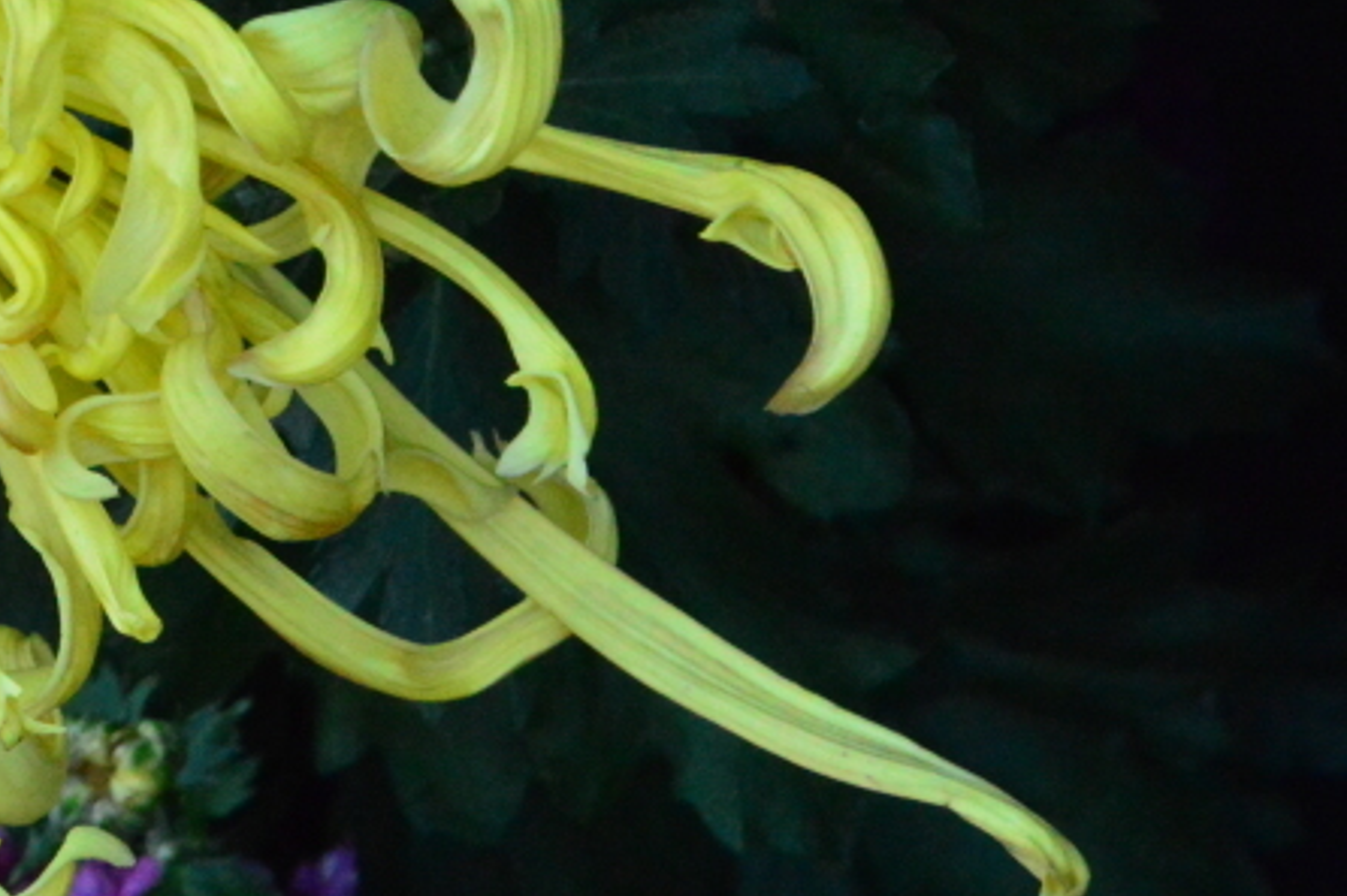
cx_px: -42
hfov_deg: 4.1
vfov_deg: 2.8
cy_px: 246
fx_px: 18669
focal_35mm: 499
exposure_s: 1/250
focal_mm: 145
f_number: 18
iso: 6400
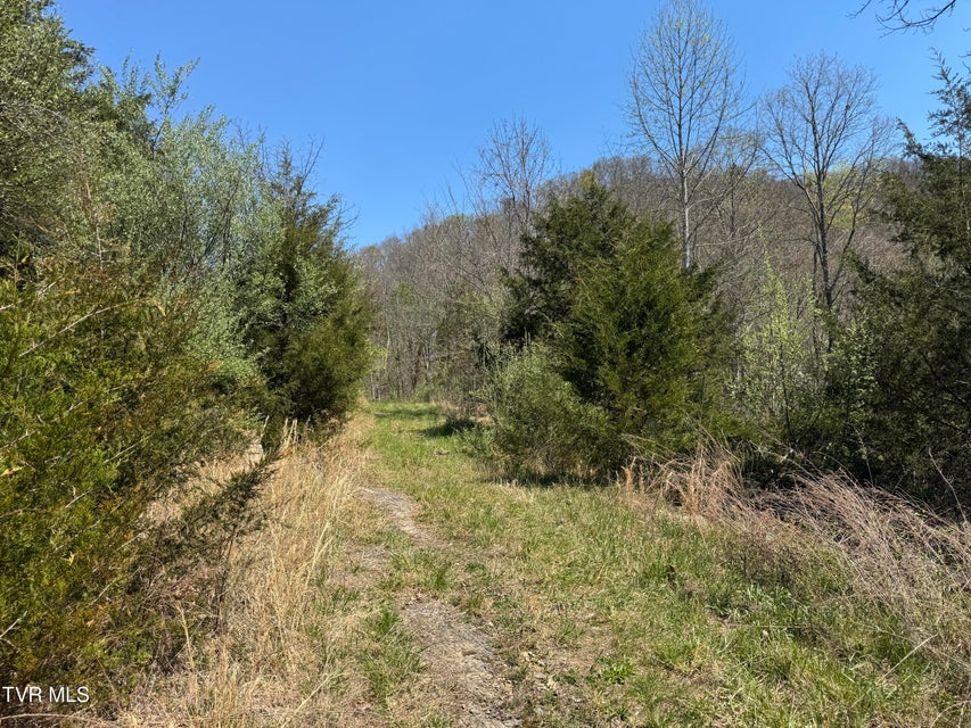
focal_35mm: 24
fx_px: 673
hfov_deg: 71.6
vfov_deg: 56.8
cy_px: 364
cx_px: 486
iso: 80
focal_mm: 6.76
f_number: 1.78
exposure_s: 1/2604
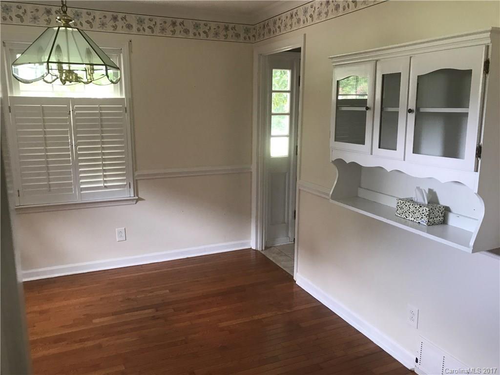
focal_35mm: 28
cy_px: 188
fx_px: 404
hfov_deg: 63.4
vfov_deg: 49.7
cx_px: 250
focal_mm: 3.99
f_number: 1.8
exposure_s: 1/17
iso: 40
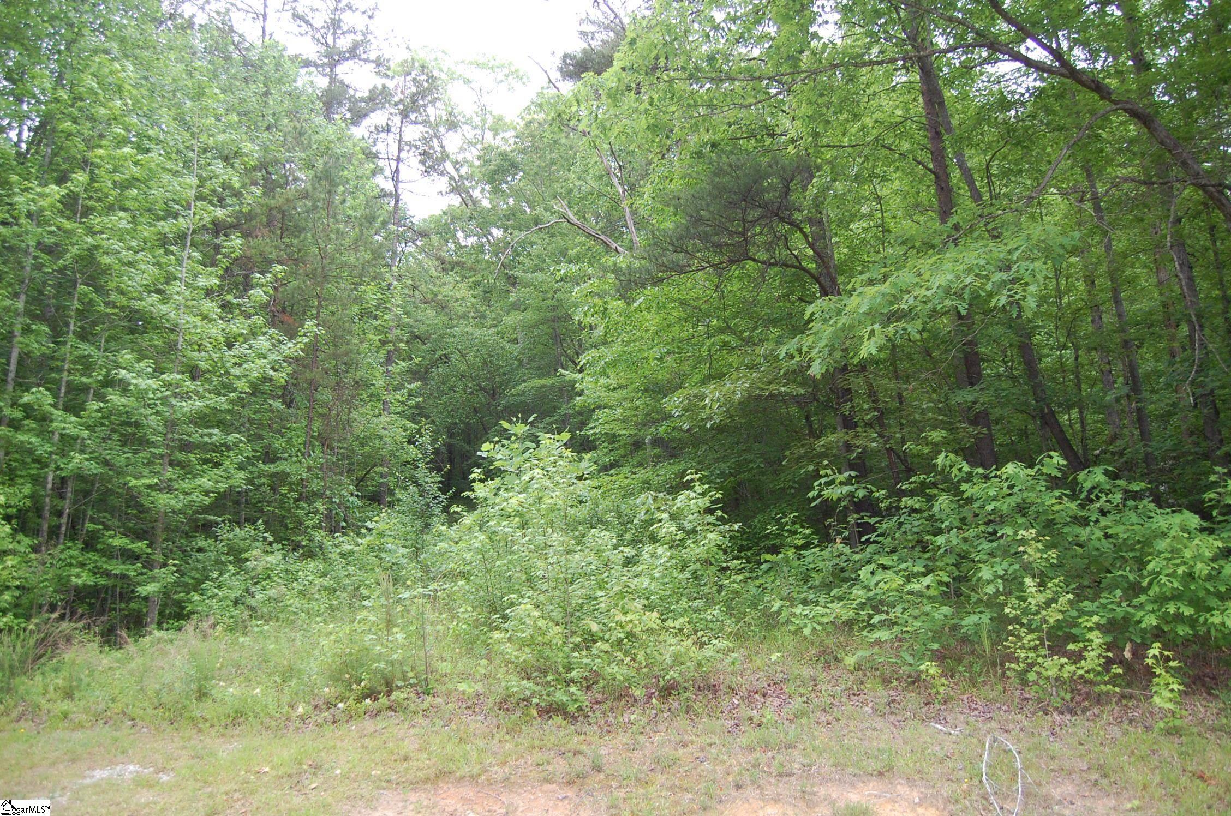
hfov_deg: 67.5
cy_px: 408
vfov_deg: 47.8
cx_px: 616
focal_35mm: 27
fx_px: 922
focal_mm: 18
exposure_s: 1/160
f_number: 3.5
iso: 400
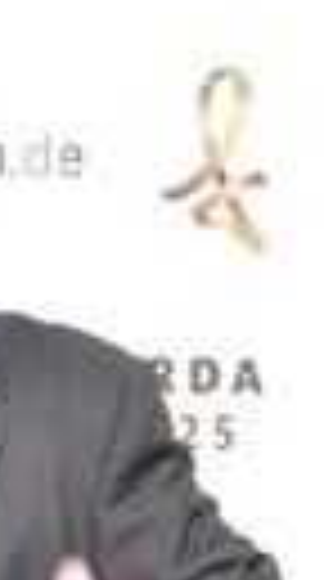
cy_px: 769
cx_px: -184
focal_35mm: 117
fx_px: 1798
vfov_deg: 17.2
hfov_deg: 9.9
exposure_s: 1/200
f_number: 5.6
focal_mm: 36
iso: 400
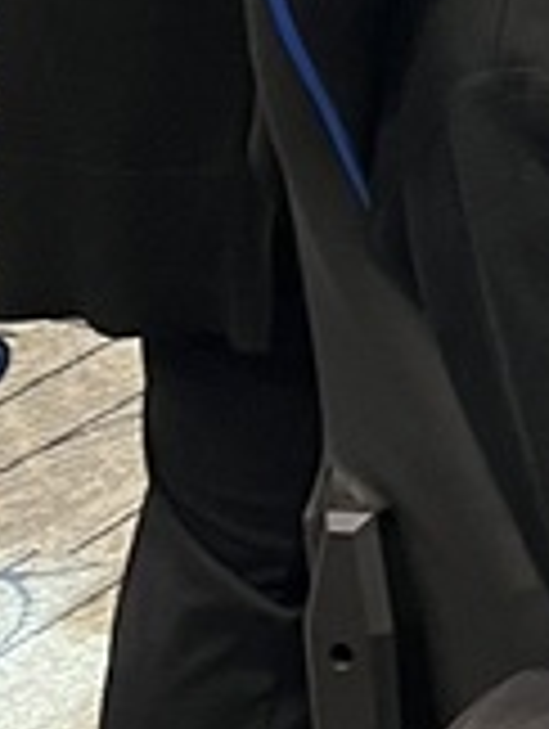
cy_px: -468
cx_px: 1624
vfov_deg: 11.4
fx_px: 3459
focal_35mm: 164
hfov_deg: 7.9
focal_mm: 5.7
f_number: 1.5
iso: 125
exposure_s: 1/60
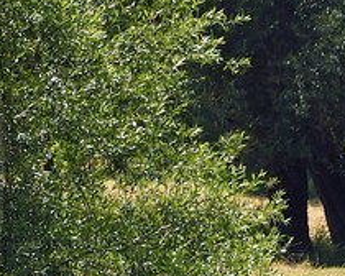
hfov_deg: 1.3
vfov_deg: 1.1
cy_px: 169
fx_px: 14622
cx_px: -674
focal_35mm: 1432
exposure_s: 1/250
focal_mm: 200
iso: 200
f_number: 8
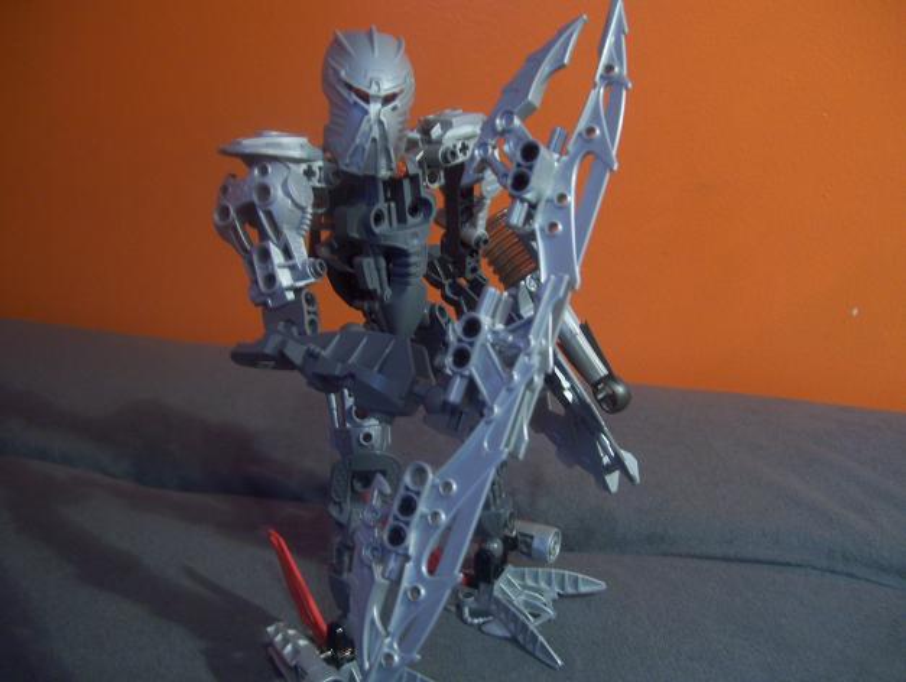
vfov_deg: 39.7
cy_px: 341
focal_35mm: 36
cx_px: 453
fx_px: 943
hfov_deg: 51.3
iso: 160
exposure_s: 1/8
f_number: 2.7
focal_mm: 6
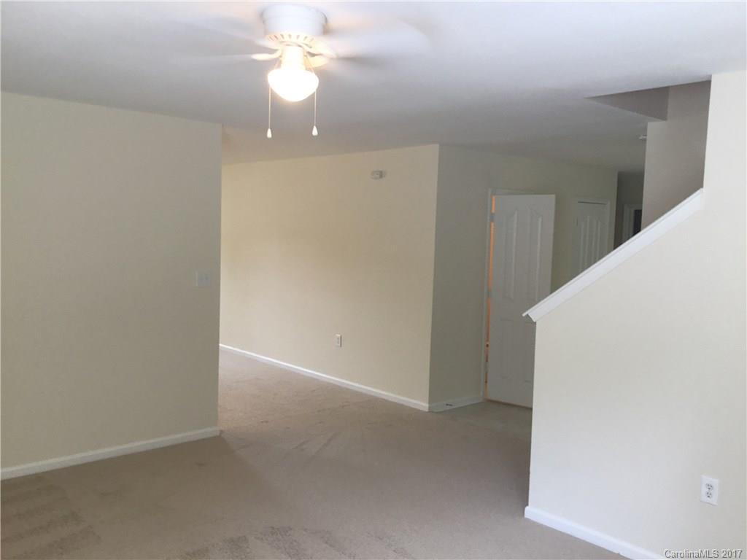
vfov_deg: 45.4
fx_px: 669
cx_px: 374
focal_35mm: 31
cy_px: 280
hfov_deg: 58.4
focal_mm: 3.3
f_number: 2.4
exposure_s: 1/30
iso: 40
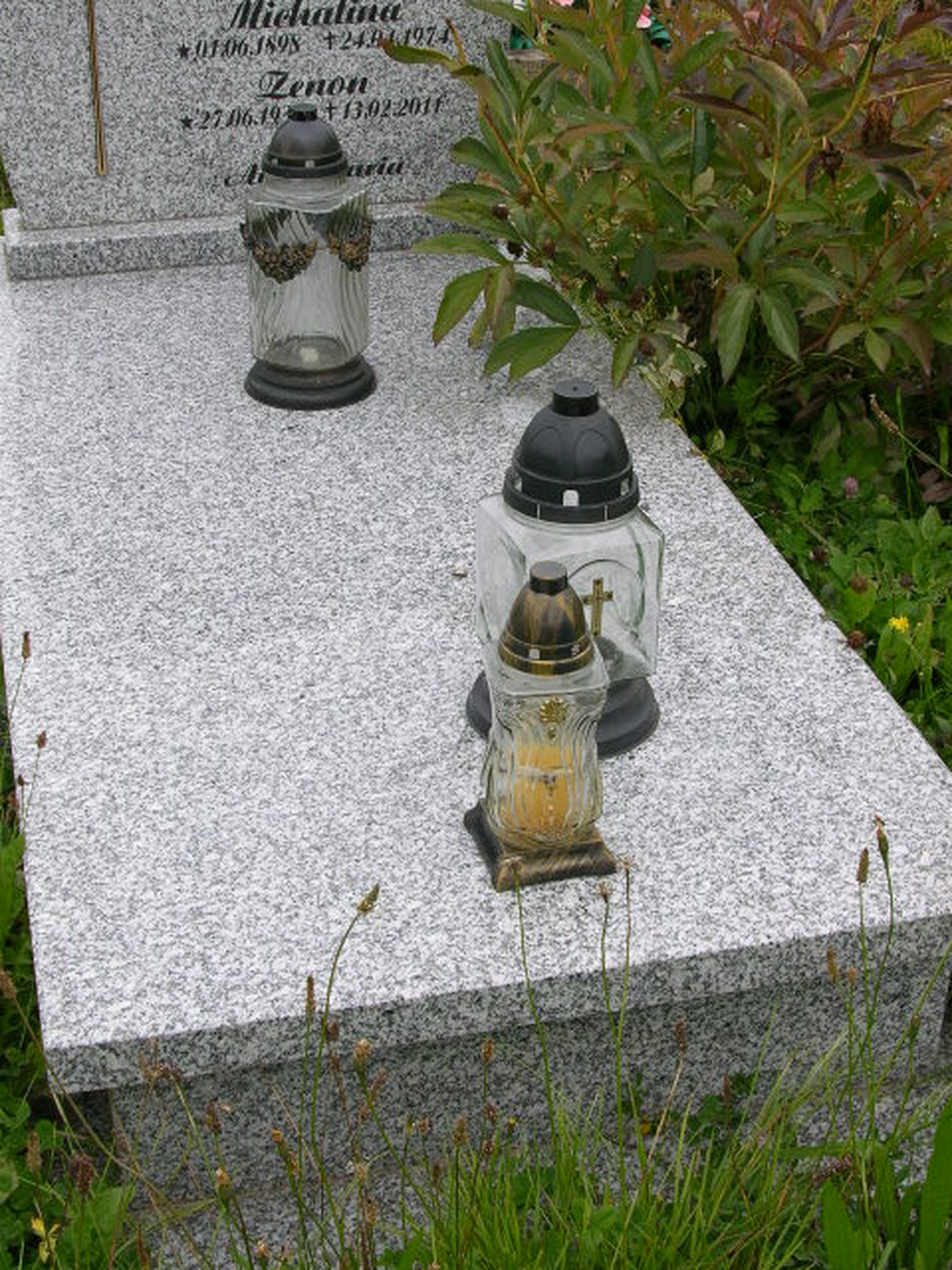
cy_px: 556
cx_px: 444
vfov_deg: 34.3
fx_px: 2053
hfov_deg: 26.1
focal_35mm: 56
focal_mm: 8.9
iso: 50
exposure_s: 1/185
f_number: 5
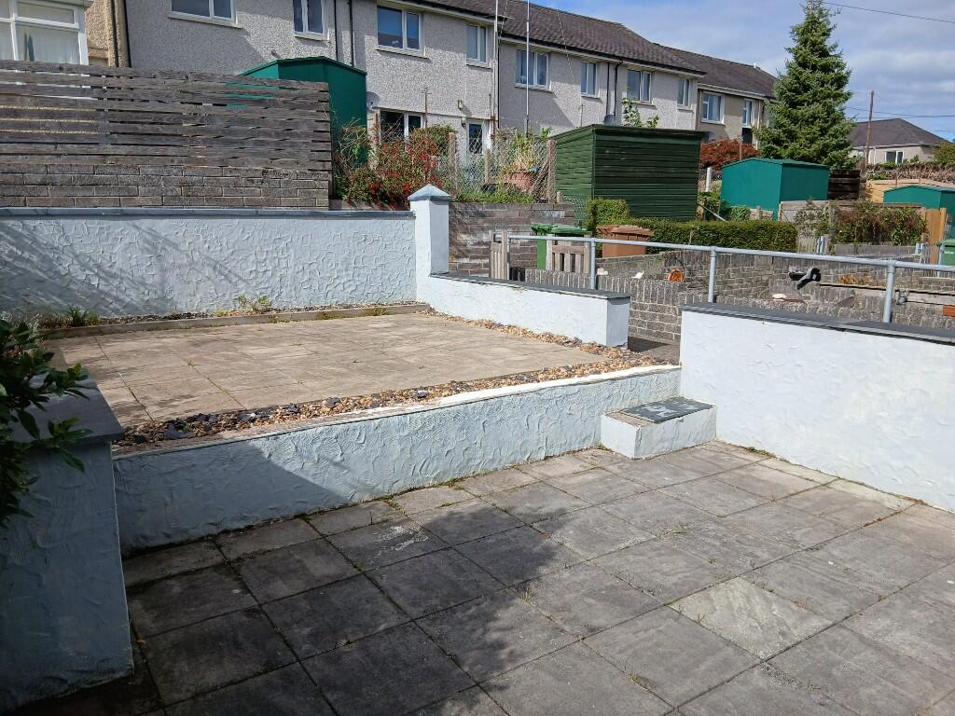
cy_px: 358
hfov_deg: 67.3
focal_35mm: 26
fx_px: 717
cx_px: 478
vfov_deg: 53.1
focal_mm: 3.98
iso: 20
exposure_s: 1/791
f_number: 1.8
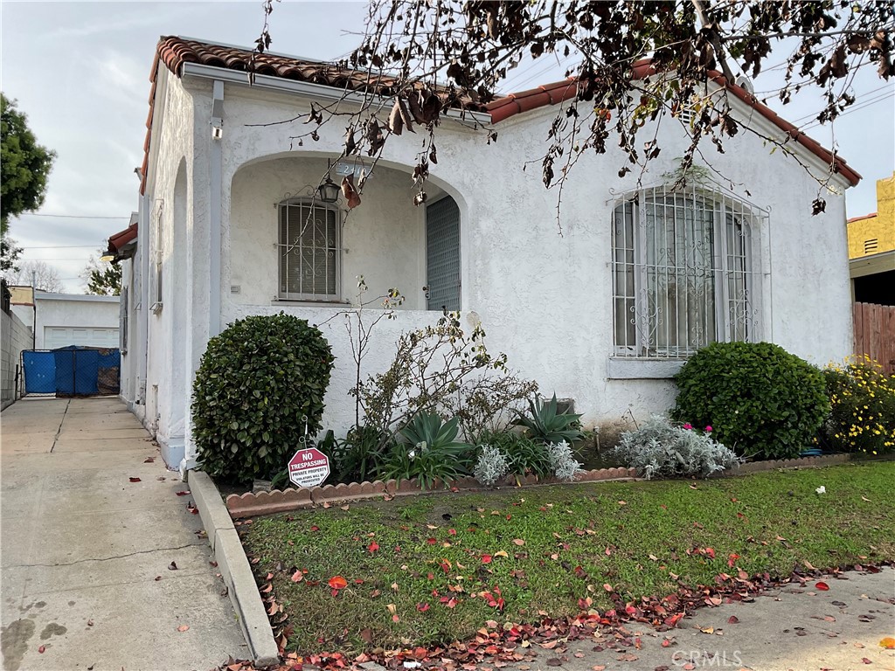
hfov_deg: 61.7
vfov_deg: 48.2
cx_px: 448
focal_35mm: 29
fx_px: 750
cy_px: 336
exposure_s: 1/635
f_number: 1.8
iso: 16
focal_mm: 3
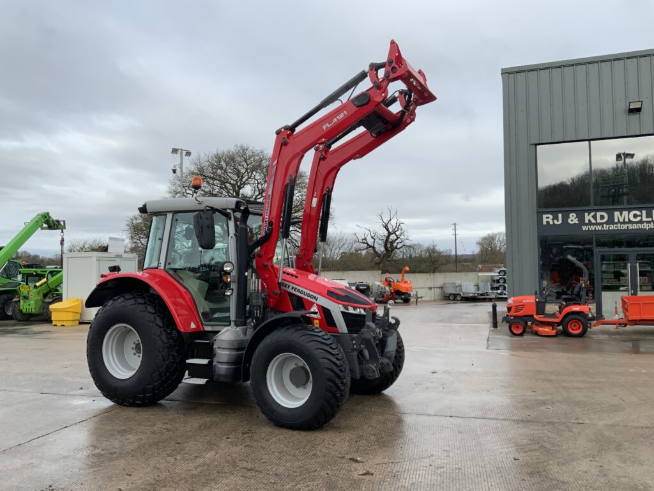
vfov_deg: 48.2
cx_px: 327
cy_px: 246
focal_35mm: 29
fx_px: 548
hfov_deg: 61.7
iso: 16
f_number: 1.8
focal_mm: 3
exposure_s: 1/519
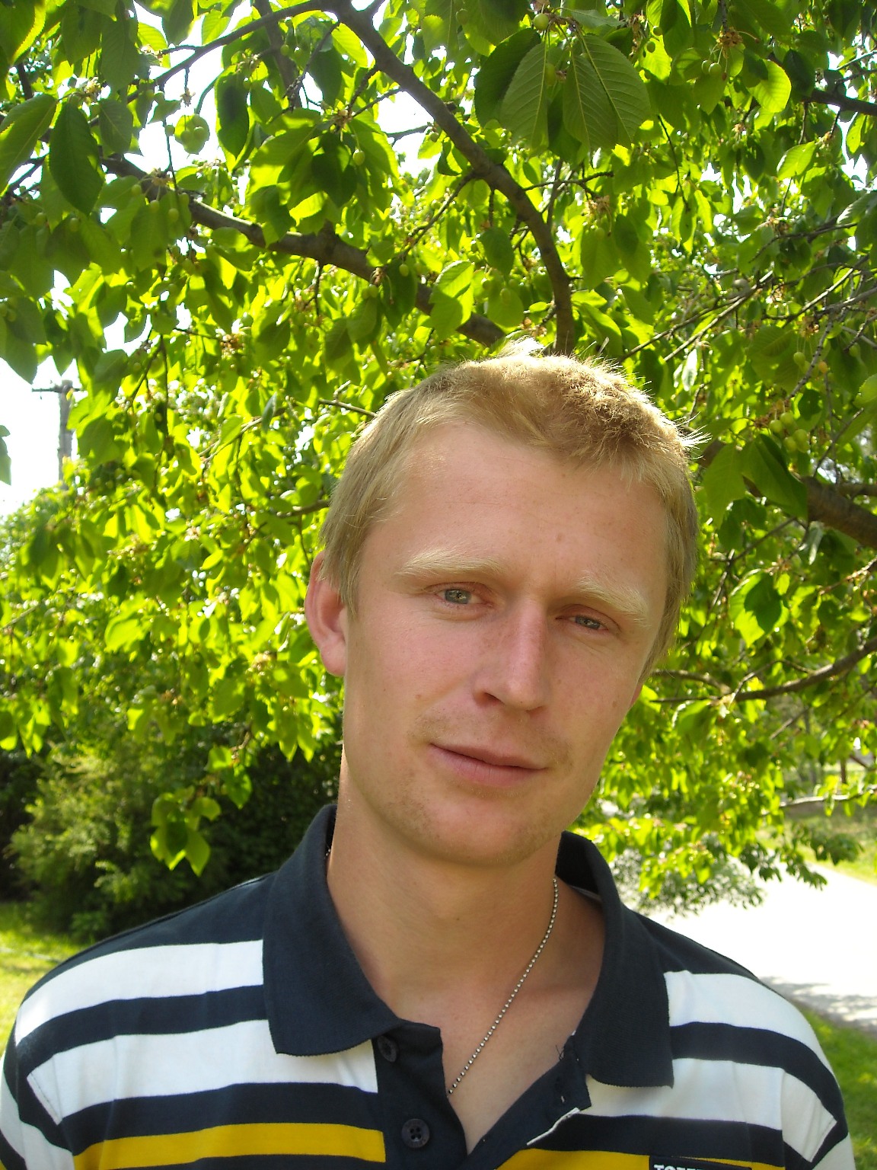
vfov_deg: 52.6
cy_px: 585
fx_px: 1182
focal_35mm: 35
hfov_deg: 40.7
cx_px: 438
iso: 64
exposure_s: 1/192
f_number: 2.8
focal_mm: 5.7
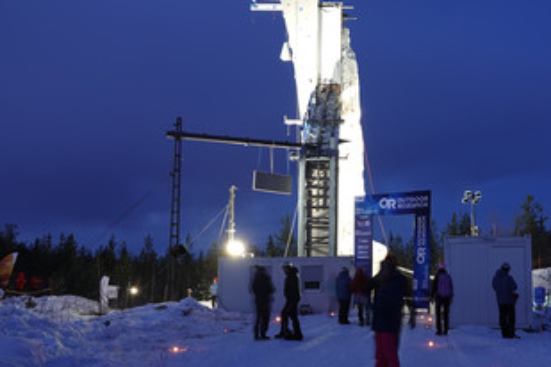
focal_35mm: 35
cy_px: 219
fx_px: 536
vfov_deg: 37.7
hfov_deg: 52.5
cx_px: 399
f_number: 5
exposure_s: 1.3
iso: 64
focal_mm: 8.8
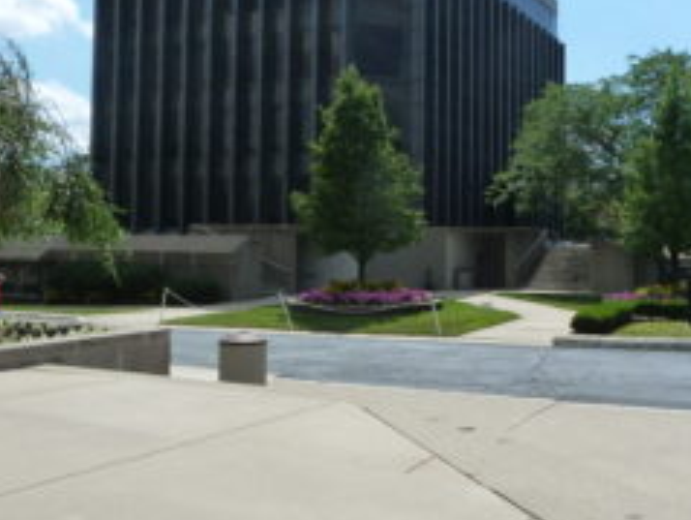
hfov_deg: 44.5
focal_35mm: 42
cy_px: 212
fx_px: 839
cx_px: 415
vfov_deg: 34.3
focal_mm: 4.1
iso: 125
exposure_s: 1/400
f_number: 5.6
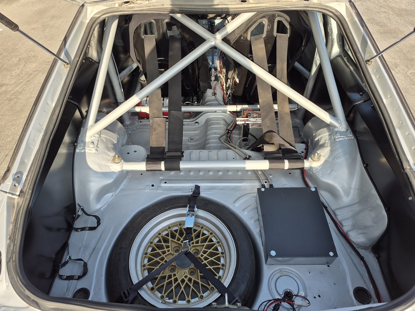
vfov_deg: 58.9
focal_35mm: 23
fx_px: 276
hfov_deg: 73.9
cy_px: 156
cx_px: 208
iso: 25
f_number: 1.8
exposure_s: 1/435
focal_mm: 5.4
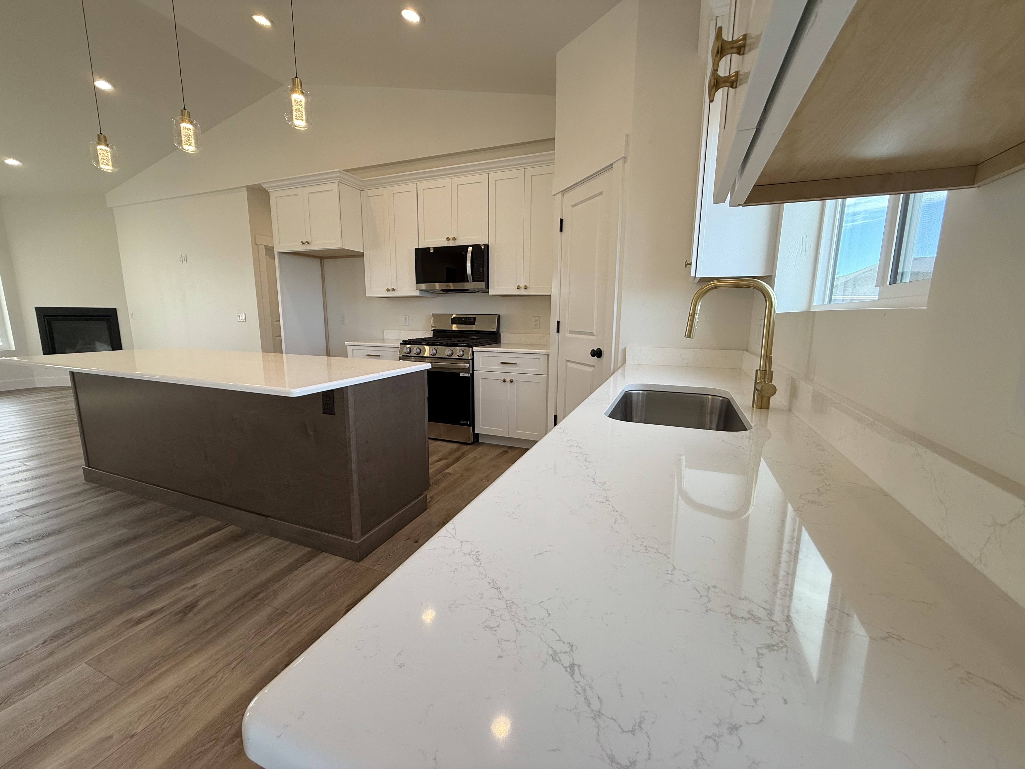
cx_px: 512
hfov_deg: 102.1
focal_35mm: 14
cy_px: 384
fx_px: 415
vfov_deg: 85.7
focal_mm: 2.22
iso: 80
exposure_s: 1/120
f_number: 2.2
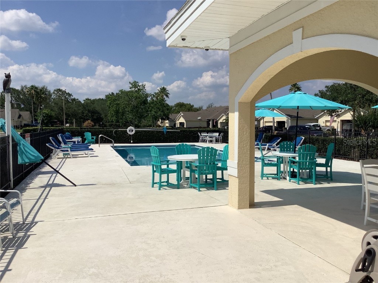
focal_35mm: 31
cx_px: 189
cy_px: 142
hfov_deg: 58.4
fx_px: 339
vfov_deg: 45.4
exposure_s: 1/3704
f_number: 2.4
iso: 25
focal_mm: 3.3
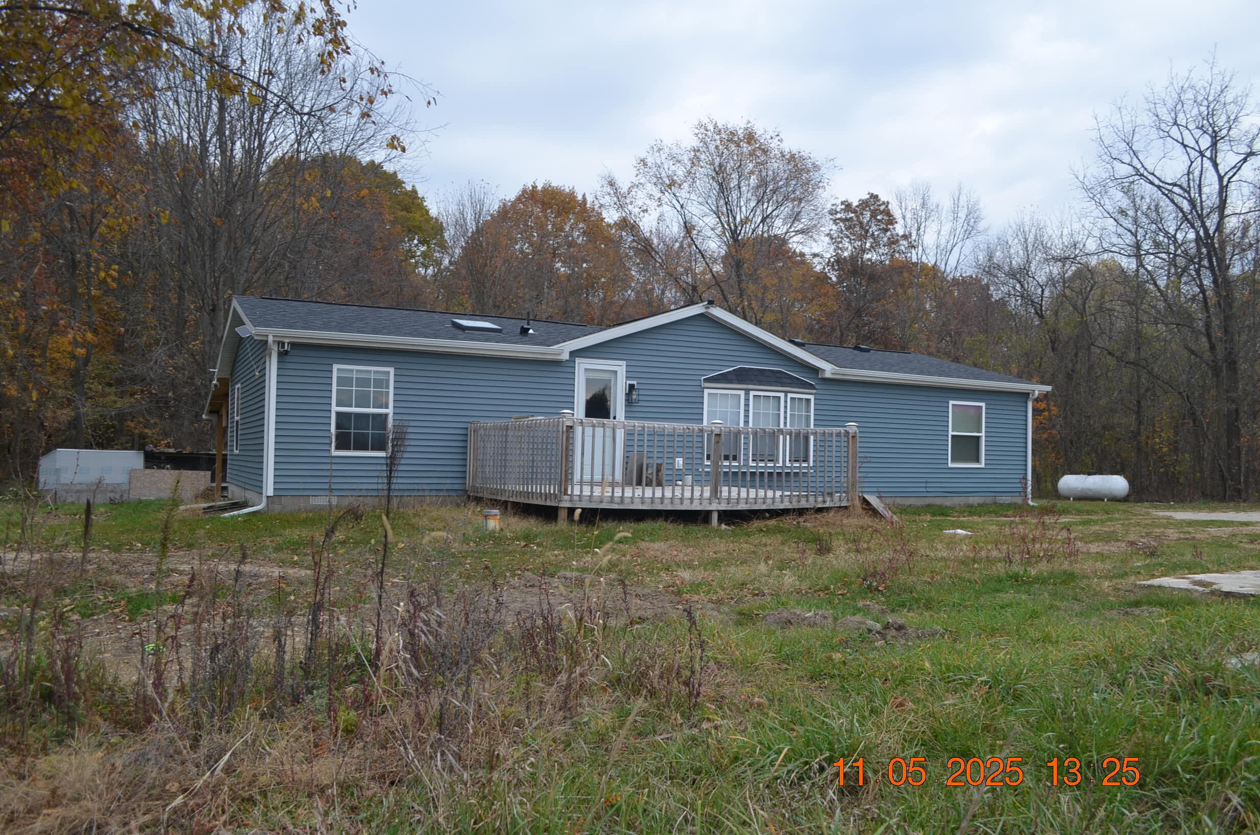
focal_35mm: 27
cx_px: 630
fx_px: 943
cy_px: 418
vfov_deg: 47.7
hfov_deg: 67.5
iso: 250
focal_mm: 18
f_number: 5.6
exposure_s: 1/125
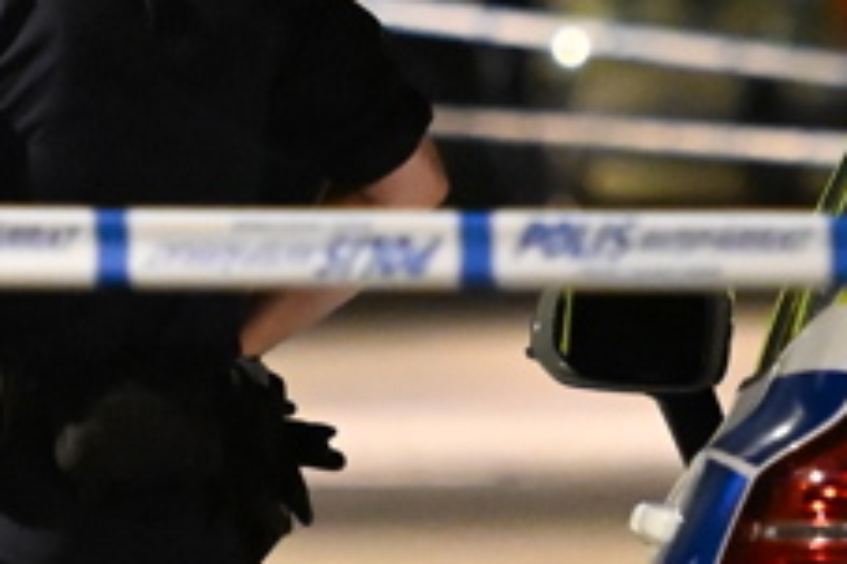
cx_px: 291
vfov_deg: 1.4
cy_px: 314
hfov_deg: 2.1
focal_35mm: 989
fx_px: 23251
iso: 12800
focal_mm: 165
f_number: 2.8
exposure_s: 1/100
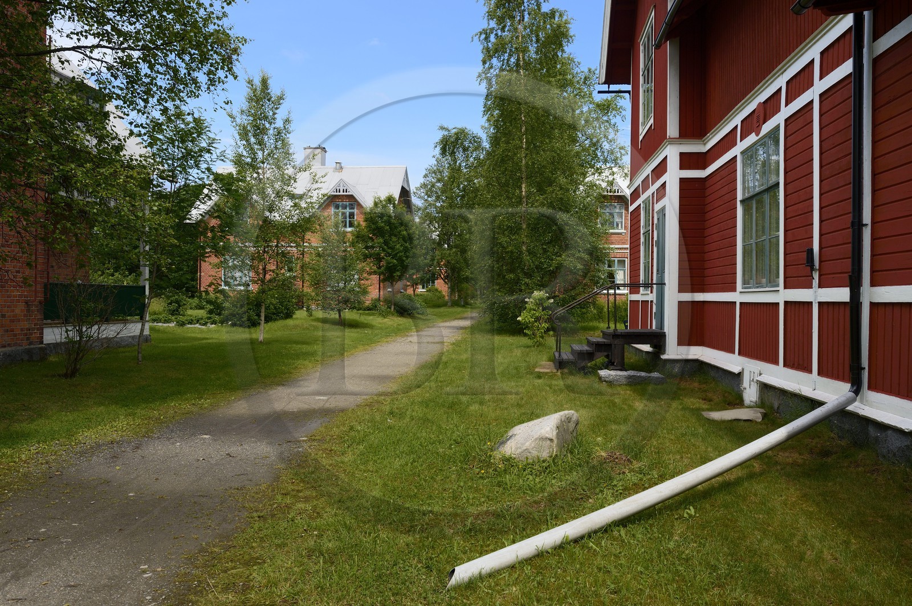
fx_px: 810
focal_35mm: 32
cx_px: 456
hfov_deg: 58.8
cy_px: 303
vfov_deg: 41.0
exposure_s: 1/250
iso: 200
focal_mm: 32
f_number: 10
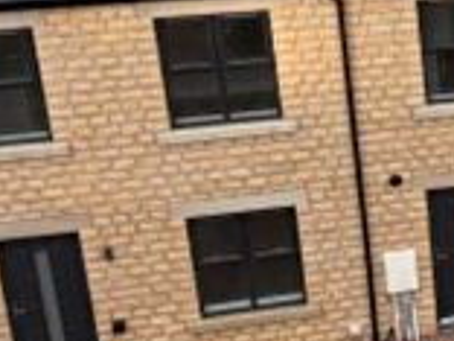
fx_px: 1416
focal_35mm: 108
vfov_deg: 13.7
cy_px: 101
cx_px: 827
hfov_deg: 15.5
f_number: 1.78
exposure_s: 1/772
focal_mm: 6.76
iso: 100
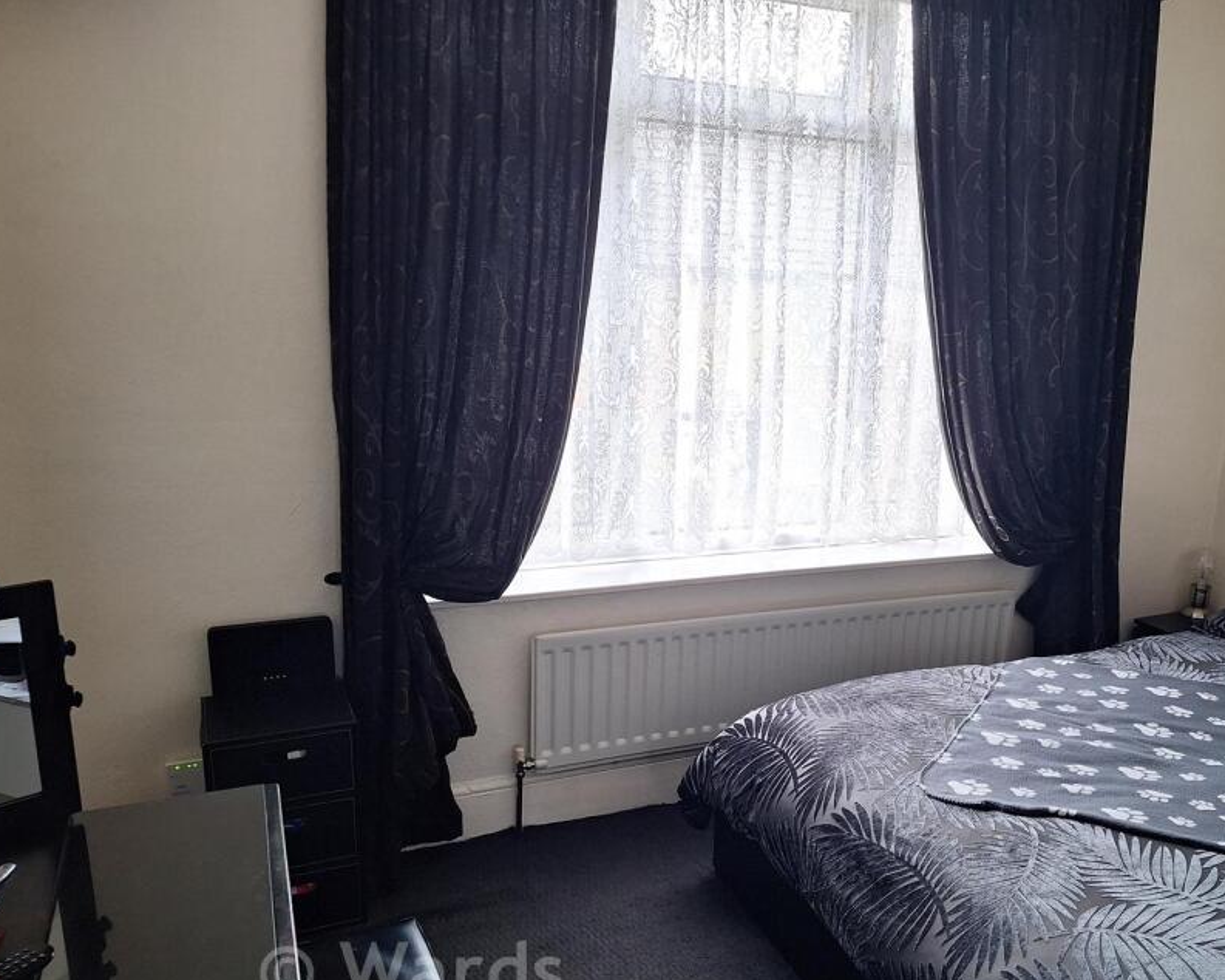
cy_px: 567
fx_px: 1051
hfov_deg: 59.6
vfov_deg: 49.8
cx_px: 771
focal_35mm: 29
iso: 100
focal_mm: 5.54
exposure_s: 1/50
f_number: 1.8
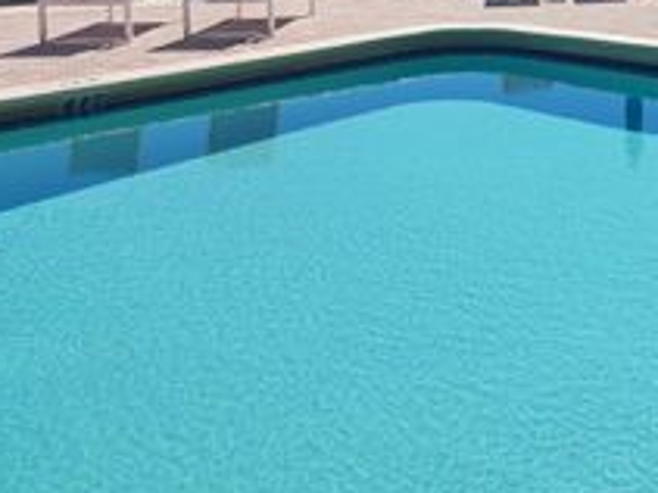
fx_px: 1216
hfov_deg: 28.9
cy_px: -8
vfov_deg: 22.0
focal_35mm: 64
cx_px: 614
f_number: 1.8
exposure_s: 1/524
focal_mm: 4
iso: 20
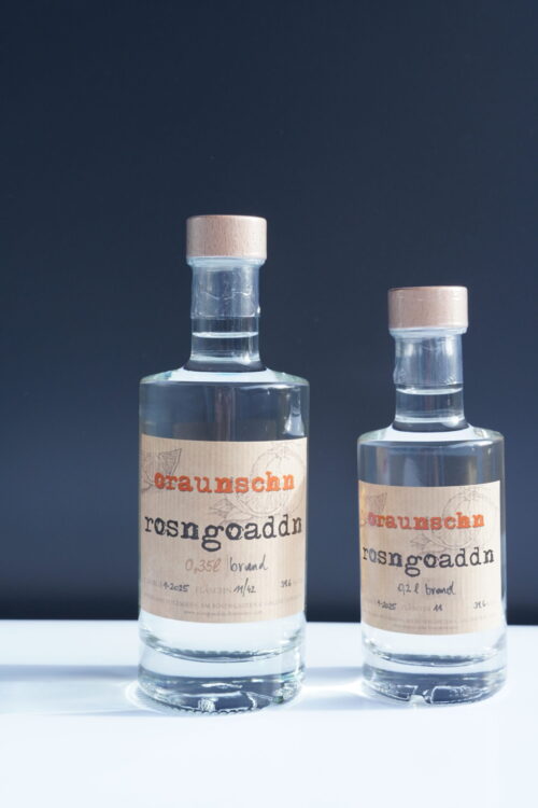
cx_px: 269
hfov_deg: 25.1
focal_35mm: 54
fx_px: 1210
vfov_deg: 36.9
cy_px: 404
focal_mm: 36
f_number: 8
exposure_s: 1/125
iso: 400
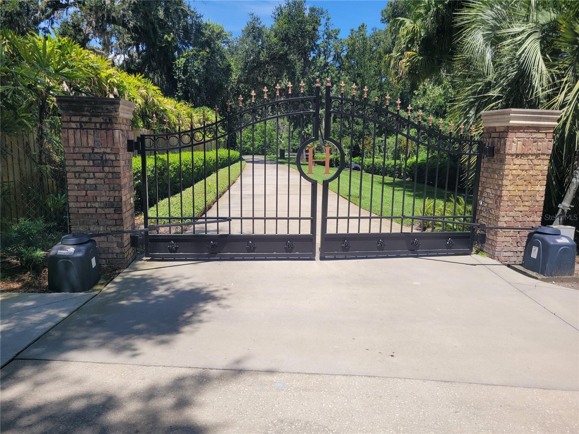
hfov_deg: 67.3
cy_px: 217
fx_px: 435
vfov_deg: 53.1
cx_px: 290
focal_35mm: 26
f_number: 1.8
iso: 40
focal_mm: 5.4
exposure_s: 1/2222
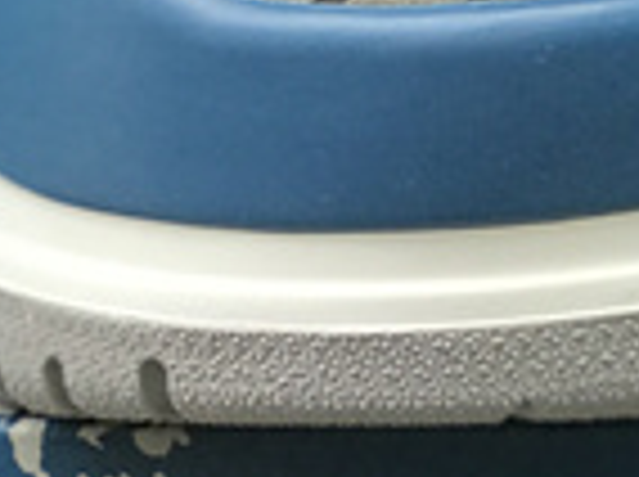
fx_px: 5492
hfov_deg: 6.5
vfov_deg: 4.9
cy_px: -547
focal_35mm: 298
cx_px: 1089
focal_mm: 6.6
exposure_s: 1/50
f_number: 2.8
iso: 25
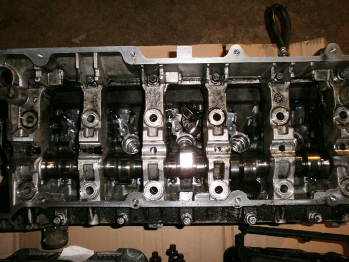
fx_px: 282
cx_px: 172
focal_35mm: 28
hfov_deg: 63.4
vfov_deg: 49.8
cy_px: 132
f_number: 2.9
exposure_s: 1/30
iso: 125
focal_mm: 4.8
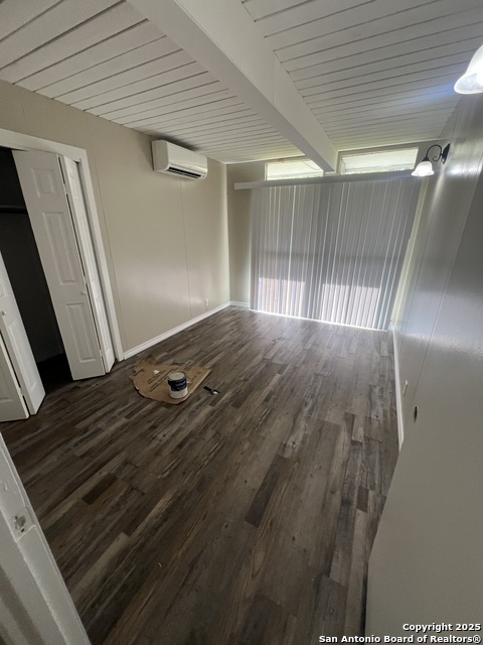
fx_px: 242
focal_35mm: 13
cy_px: 322
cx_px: 242
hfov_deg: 89.9
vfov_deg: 106.2
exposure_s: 1/99
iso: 125
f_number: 1.8
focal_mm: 1.57
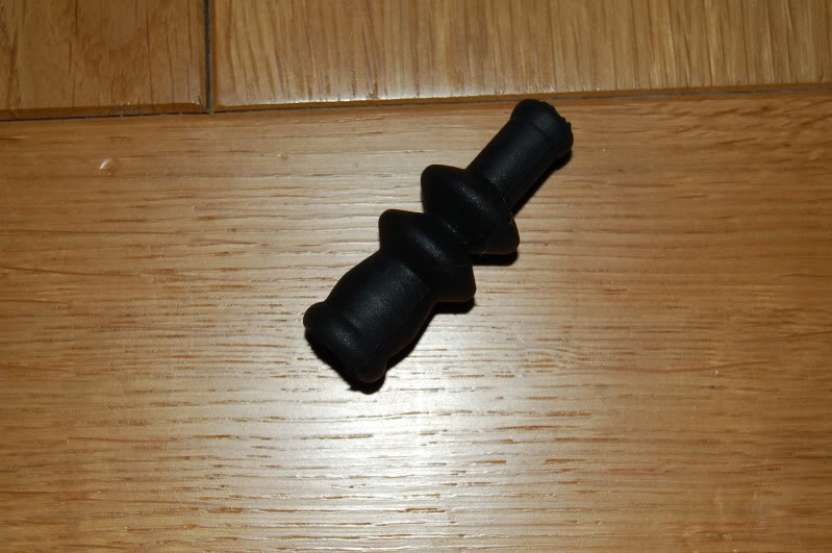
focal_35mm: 78
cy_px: 276
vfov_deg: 17.5
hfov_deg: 26.0
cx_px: 416
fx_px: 1801
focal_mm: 52
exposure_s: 1/60
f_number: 5.6
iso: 400
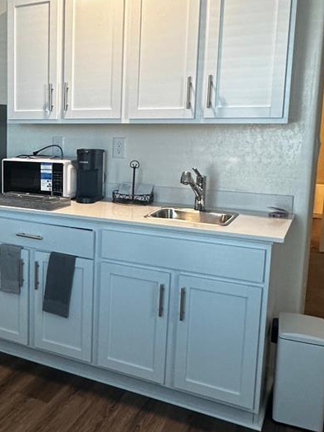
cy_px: 192
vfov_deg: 46.7
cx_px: 5
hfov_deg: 33.1
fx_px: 499
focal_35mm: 40
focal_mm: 2.22
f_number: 2.2
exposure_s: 1/60
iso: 160
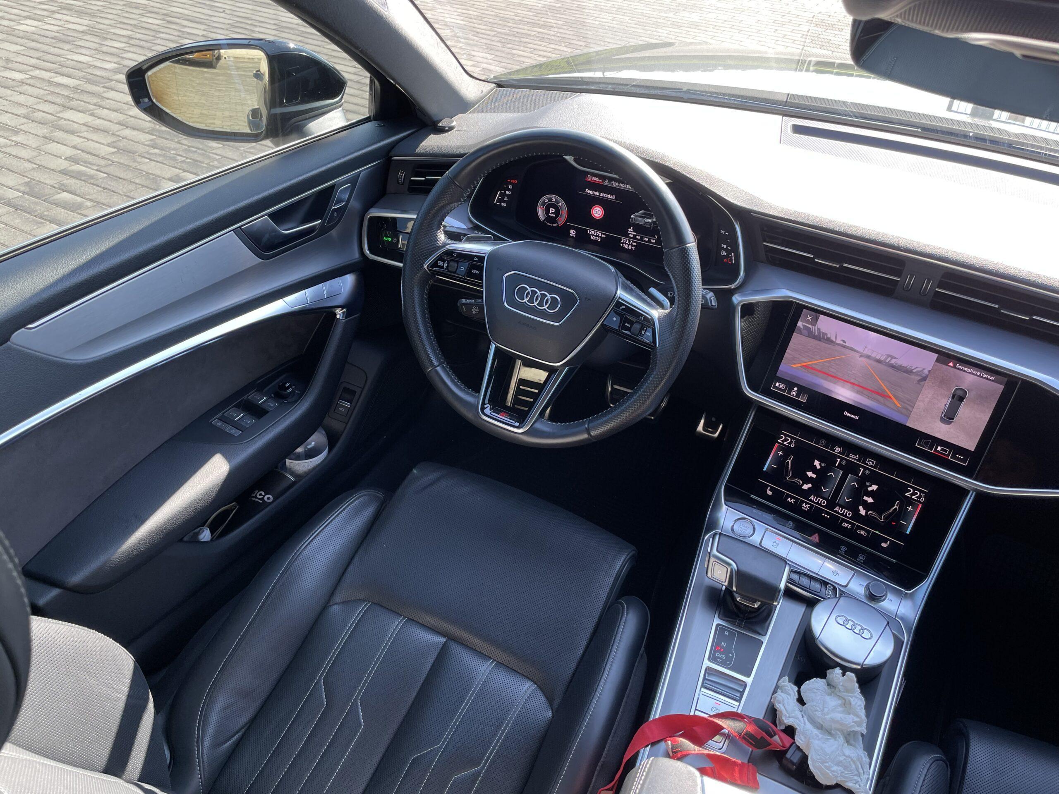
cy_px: 397
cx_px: 530
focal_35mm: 26
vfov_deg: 53.1
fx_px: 795
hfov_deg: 67.3
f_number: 1.6
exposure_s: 1/161
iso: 32
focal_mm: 4.2
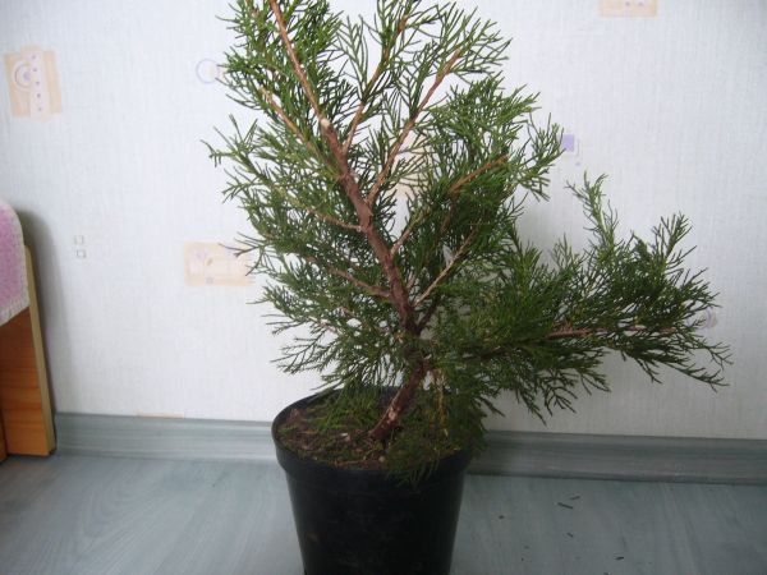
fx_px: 776
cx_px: 384
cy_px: 288
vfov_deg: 40.7
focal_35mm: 35
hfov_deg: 52.6
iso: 100
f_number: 2.8
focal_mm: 5.8
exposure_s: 1/15
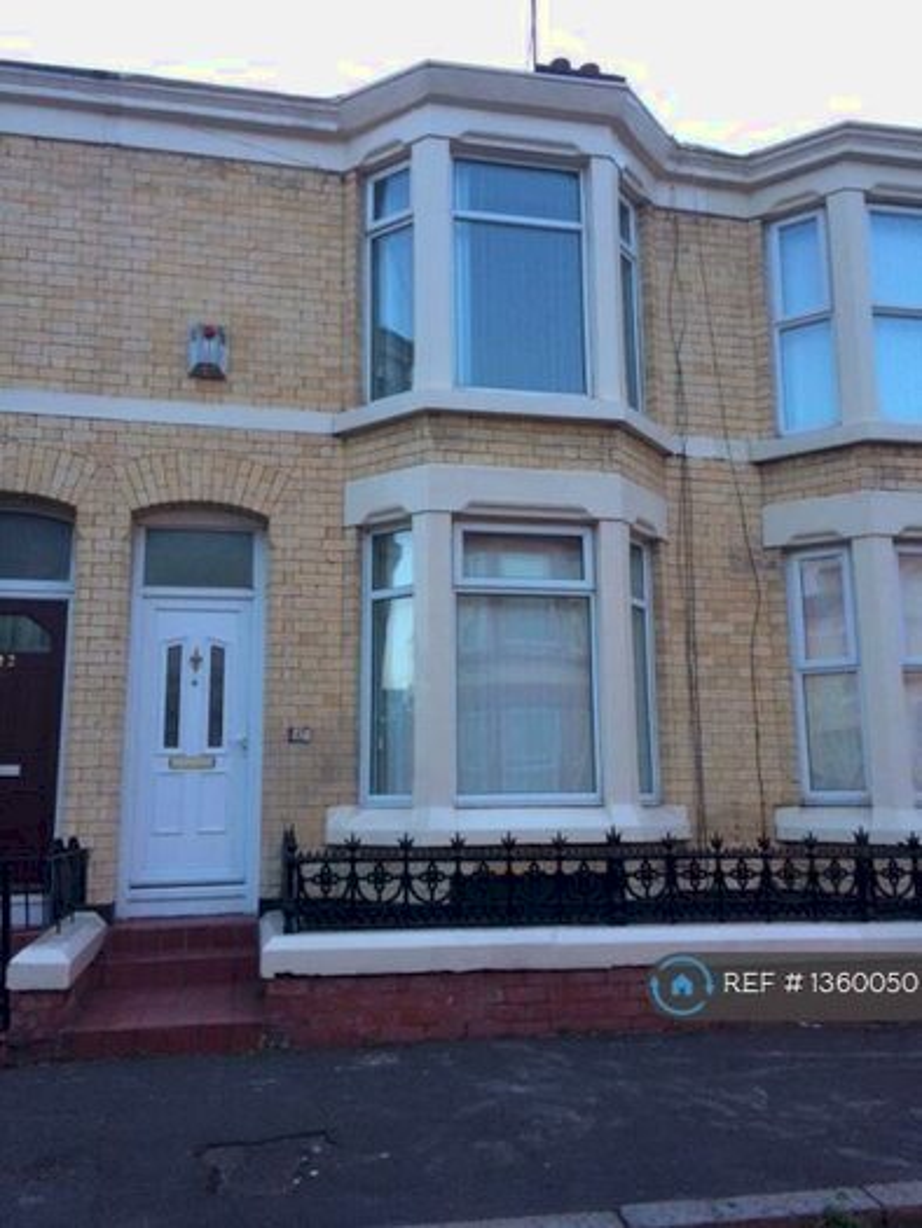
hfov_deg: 48.2
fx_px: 1029
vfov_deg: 61.6
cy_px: 614
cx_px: 461
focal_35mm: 29
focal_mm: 4.15
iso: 200
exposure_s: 1/33
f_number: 2.2
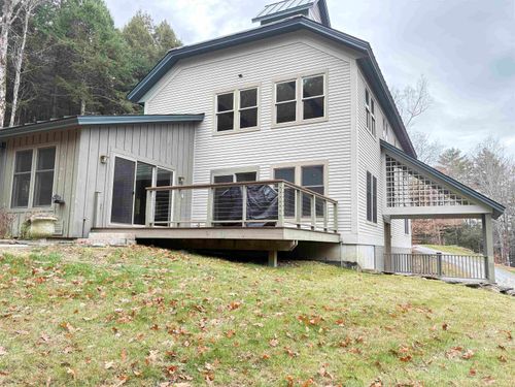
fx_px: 387
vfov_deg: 53.1
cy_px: 194
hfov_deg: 67.3
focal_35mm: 26
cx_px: 258
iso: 100
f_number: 1.6
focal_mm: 5.96
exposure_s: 1/233
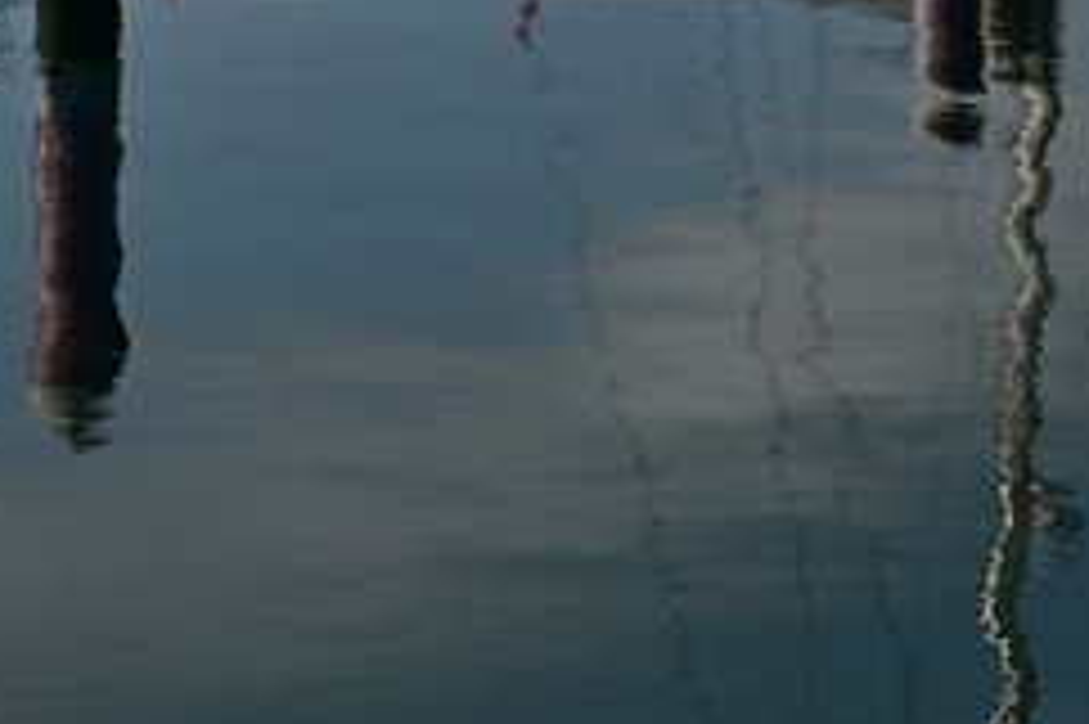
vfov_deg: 5.3
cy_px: -1057
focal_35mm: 248
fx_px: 7497
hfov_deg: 8.3
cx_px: 724
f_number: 13
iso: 125
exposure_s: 1/400
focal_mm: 50
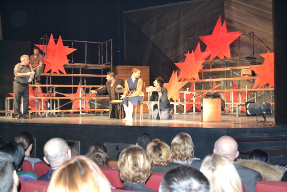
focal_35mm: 45
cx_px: 144
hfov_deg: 43.6
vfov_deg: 29.9
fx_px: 359
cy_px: 96
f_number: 4.5
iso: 2800
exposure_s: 1/60
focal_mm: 30
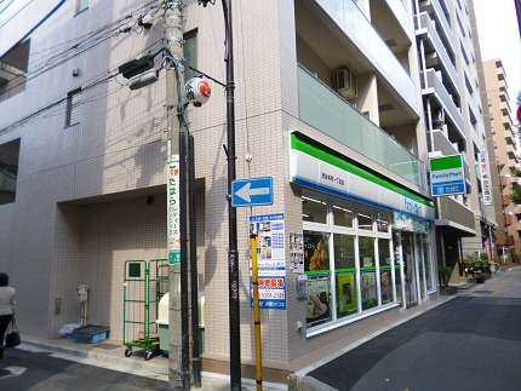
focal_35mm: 24
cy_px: 196
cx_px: 260
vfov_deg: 56.9
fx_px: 361
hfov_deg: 71.6
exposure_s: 1/400
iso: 100
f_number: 2.5
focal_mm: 4.3
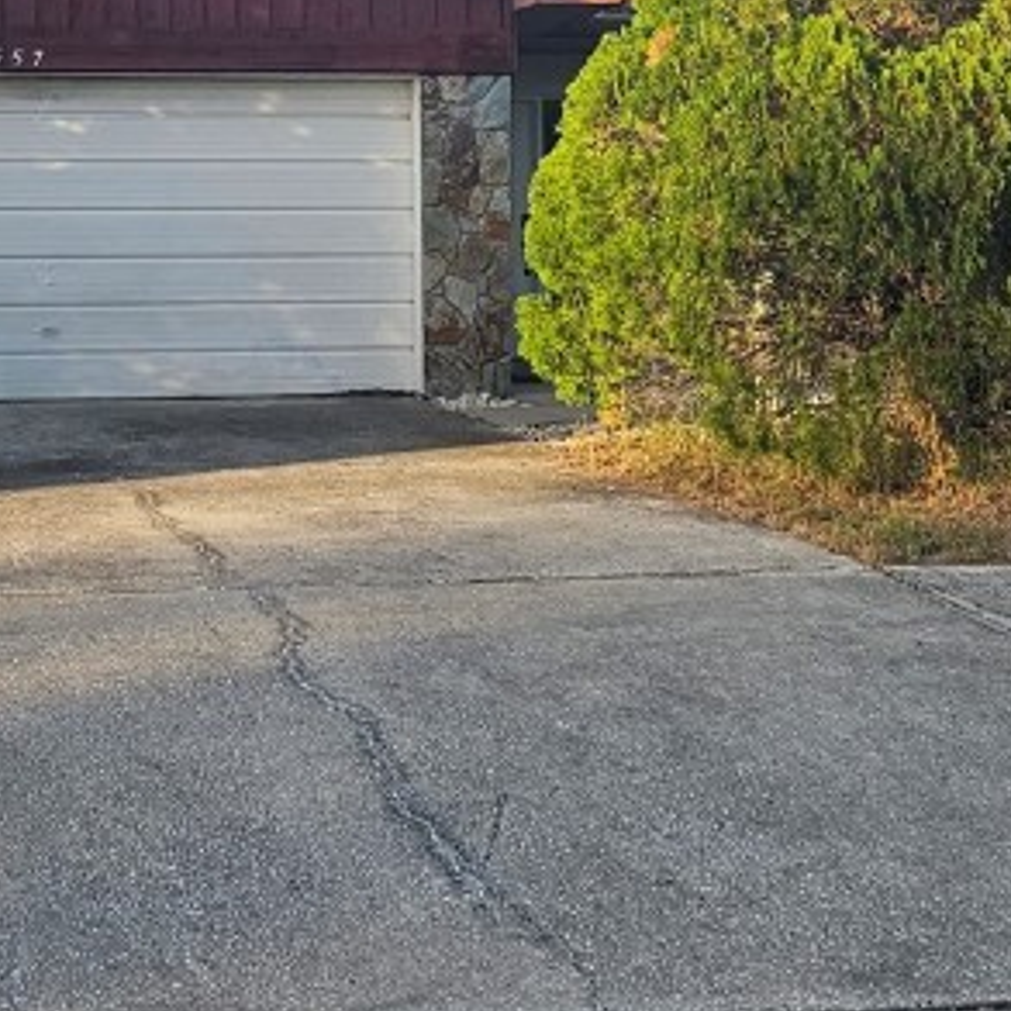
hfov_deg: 24.1
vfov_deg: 24.1
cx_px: 248
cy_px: 286
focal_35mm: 71
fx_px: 2346
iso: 50
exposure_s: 1/1058
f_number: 1.8
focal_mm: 5.4
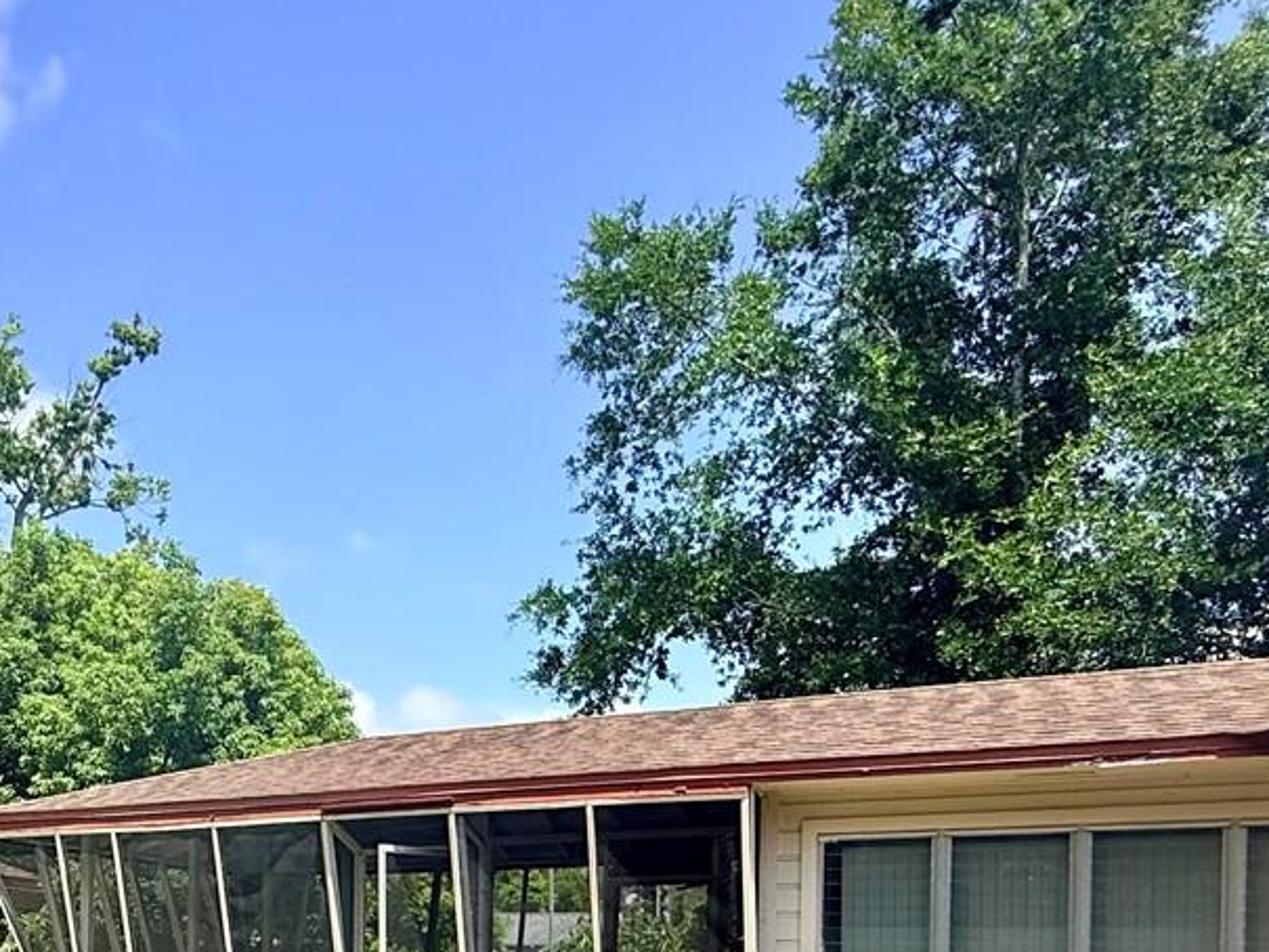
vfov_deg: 34.9
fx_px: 1357
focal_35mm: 37
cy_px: 967
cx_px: 122
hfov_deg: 45.3
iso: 50
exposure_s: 1/1572
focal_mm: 2.22
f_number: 2.2
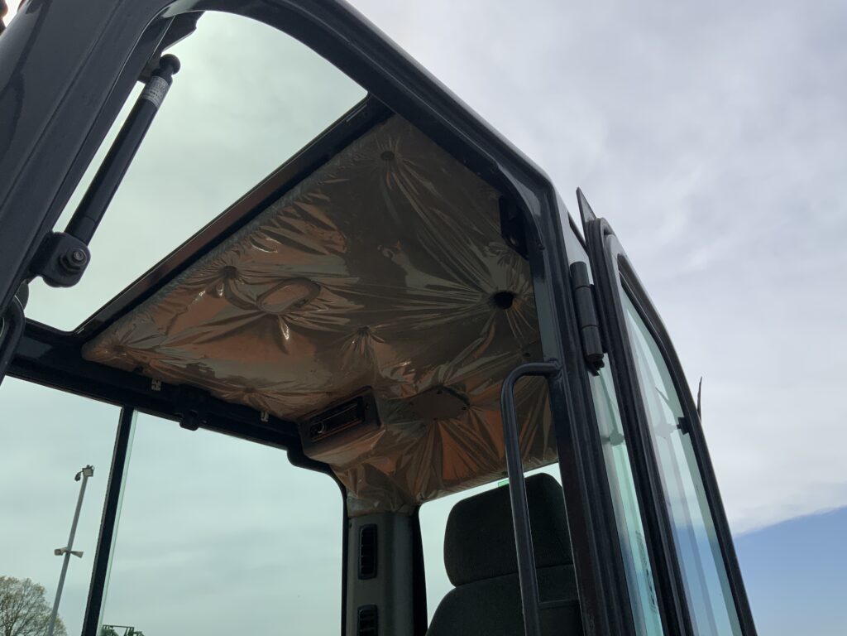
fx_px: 710
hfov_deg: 61.7
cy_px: 318
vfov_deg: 48.2
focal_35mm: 29
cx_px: 424
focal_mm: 3
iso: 20
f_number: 1.8
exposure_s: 1/4065
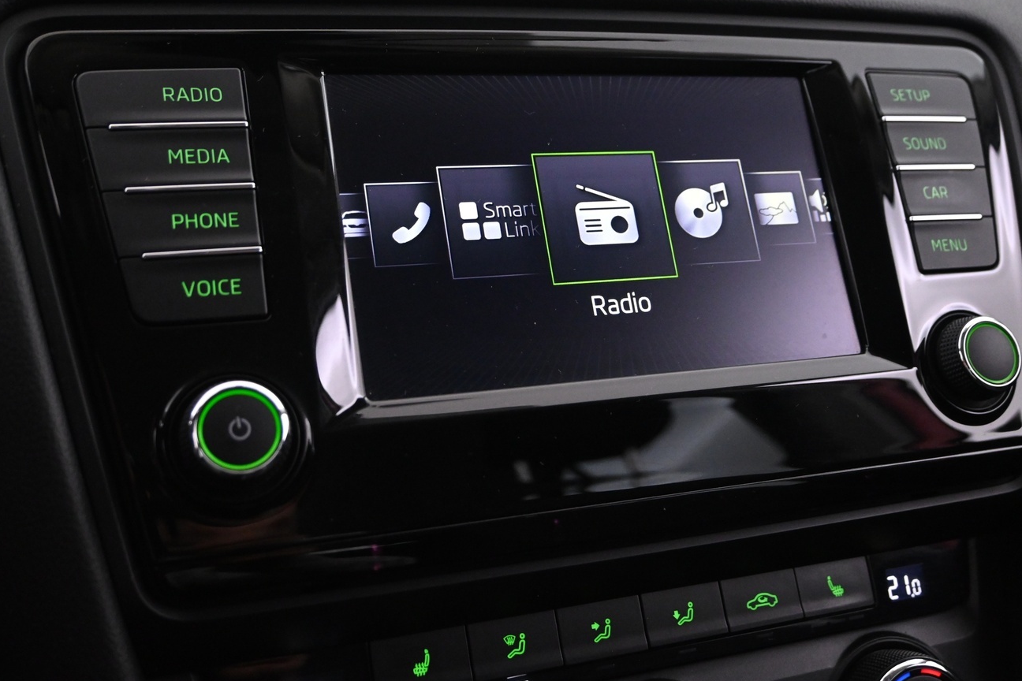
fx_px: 1144
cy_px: 289
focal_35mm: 40
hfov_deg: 48.1
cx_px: 528
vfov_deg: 33.1
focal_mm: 21.5
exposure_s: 1/25
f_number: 4
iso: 2500
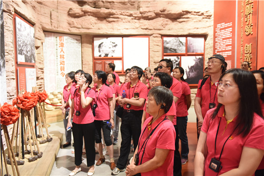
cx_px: 132
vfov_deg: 42.3
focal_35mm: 31
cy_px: 88
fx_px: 227
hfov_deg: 60.3
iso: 3600
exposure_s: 1/30
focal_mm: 31
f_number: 2.8
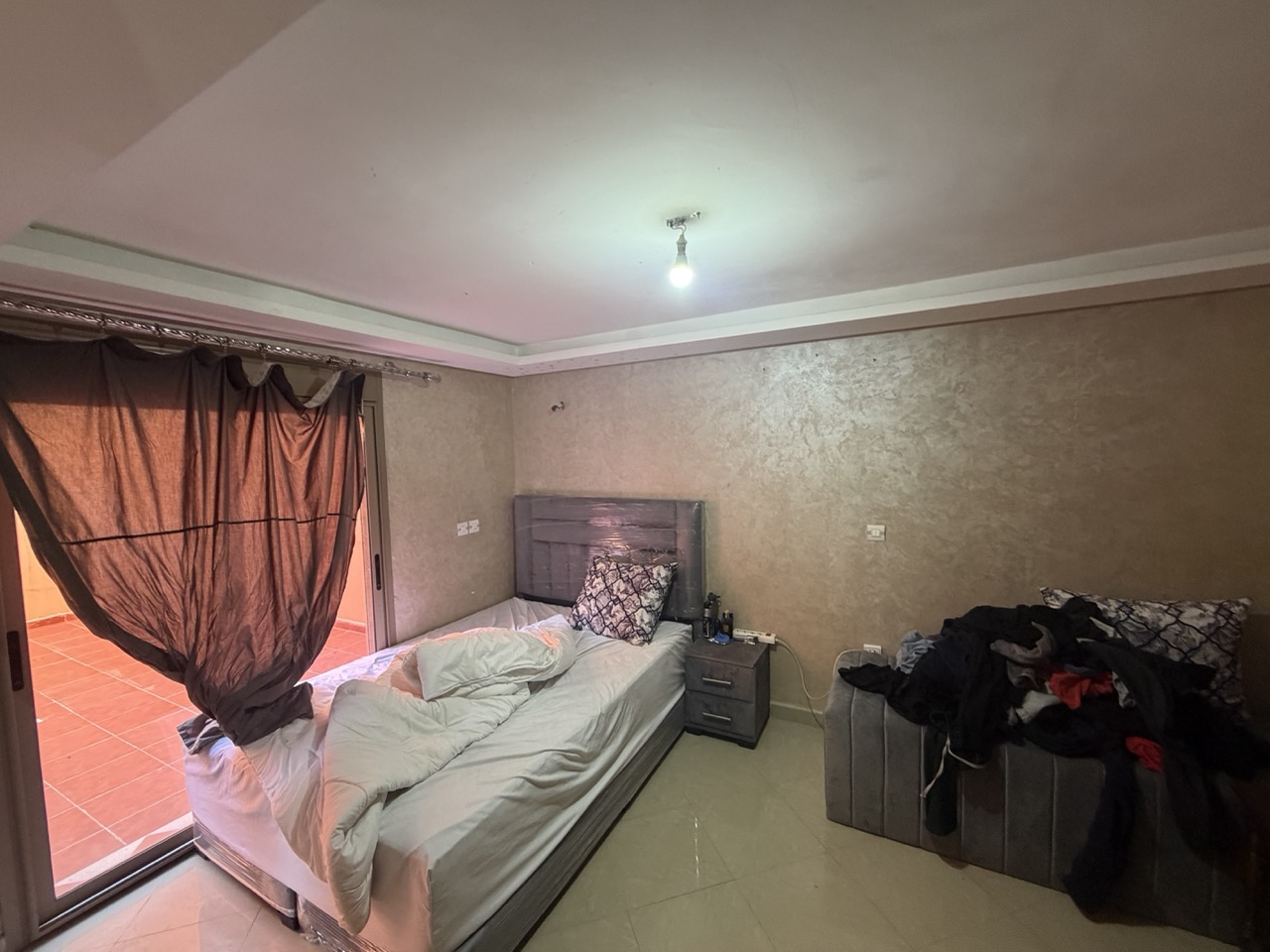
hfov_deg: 102.1
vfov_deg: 85.7
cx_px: 635
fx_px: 514
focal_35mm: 14
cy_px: 476
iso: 250
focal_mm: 2.22
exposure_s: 1/50
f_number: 2.2
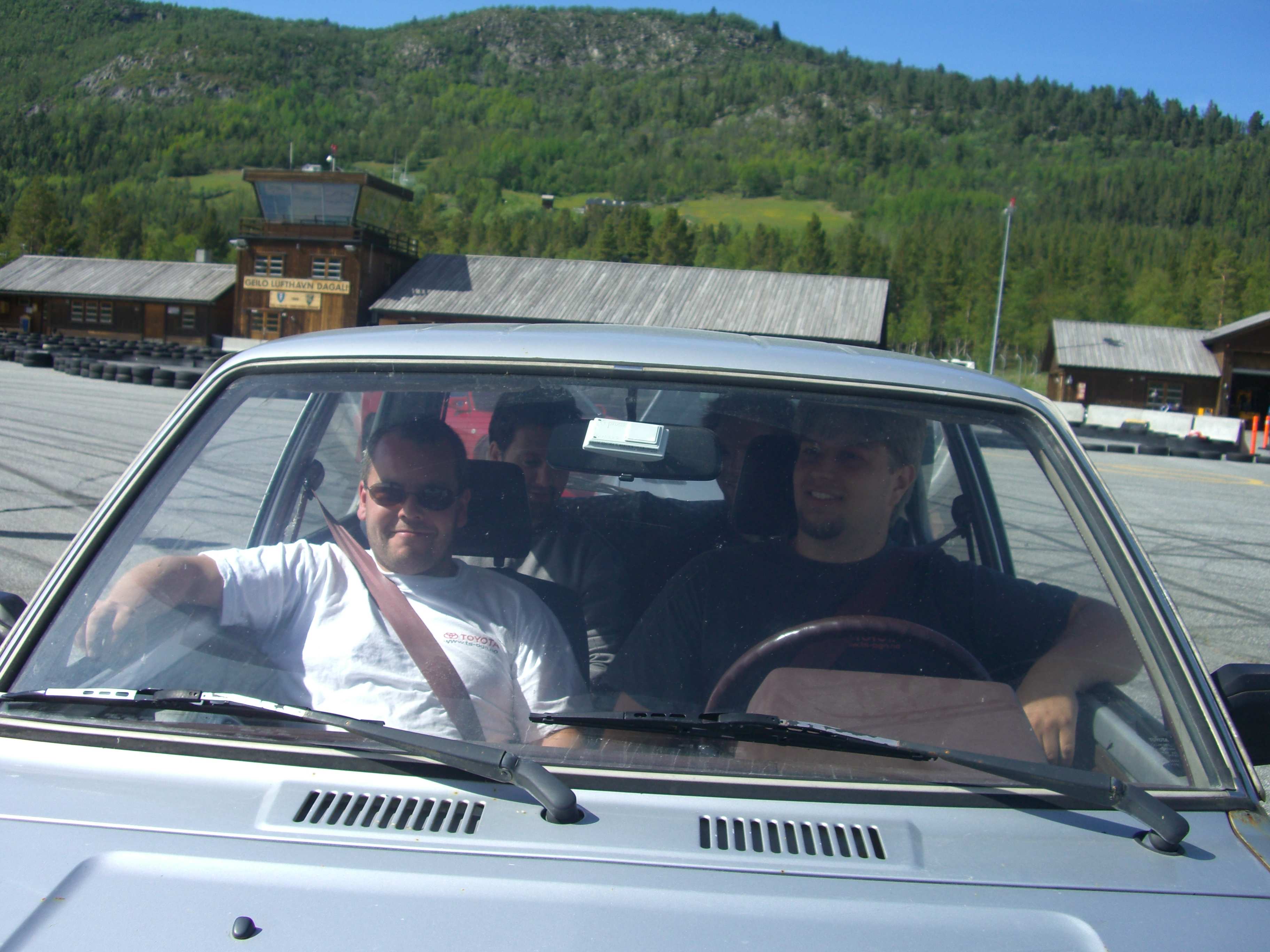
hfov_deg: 49.0
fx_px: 1394
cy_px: 476
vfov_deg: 37.7
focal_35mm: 38
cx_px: 635
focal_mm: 7.9
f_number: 5.6
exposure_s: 1/200
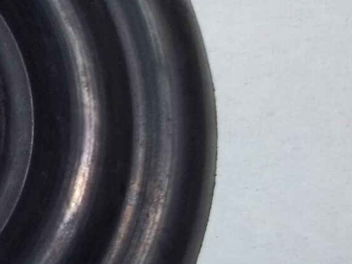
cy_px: 119
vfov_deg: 12.7
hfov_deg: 15.4
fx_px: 1190
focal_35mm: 117
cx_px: -188
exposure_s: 1/30
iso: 64
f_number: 2.9
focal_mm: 5.7
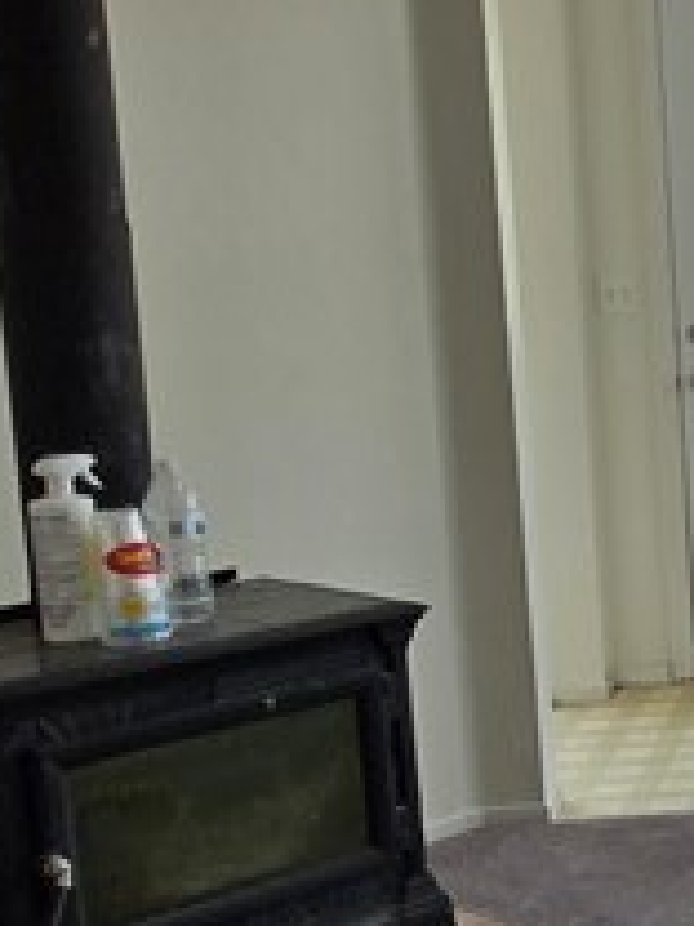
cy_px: 534
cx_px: 1392
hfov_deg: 16.9
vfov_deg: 30.2
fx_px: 1711
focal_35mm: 64
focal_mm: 1.7
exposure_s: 1/120
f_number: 2.2
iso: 32
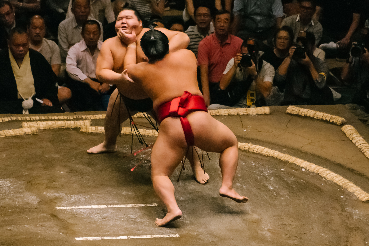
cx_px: 184
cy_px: 123
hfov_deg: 10.1
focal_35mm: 204
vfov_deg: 6.7
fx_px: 2091
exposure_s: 1/1000
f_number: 6
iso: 5000
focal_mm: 135.7
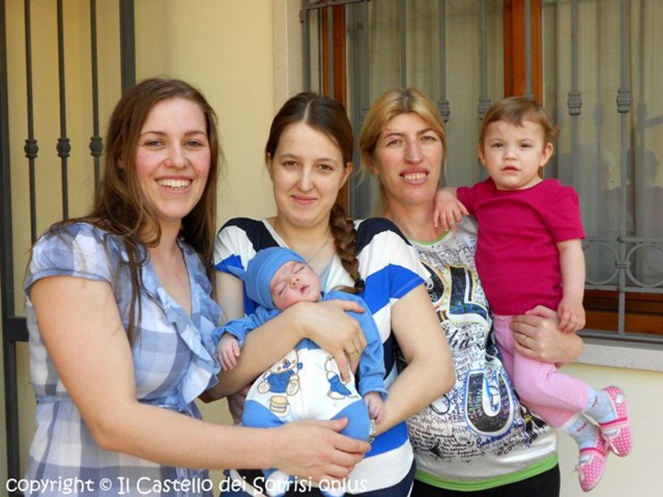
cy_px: 248
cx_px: 332
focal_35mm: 37
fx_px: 709
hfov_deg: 50.1
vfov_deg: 38.7
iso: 80
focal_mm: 6.7
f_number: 3.9
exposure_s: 1/100
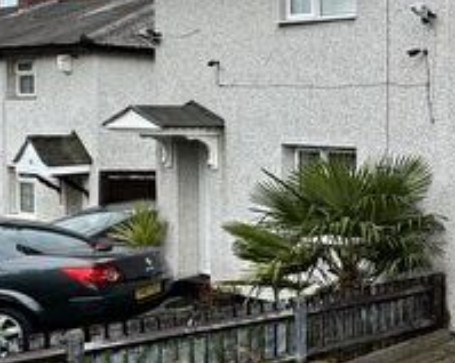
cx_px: 759
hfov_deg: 24.4
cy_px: 143
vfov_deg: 31.3
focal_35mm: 48
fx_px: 646
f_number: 2.2
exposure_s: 1/713
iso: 40
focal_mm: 2.22
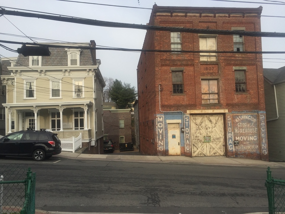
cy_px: 107
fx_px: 239
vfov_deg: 48.2
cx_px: 142
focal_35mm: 29
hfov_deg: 61.7
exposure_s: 1/824
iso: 32
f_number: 2.2
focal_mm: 4.15
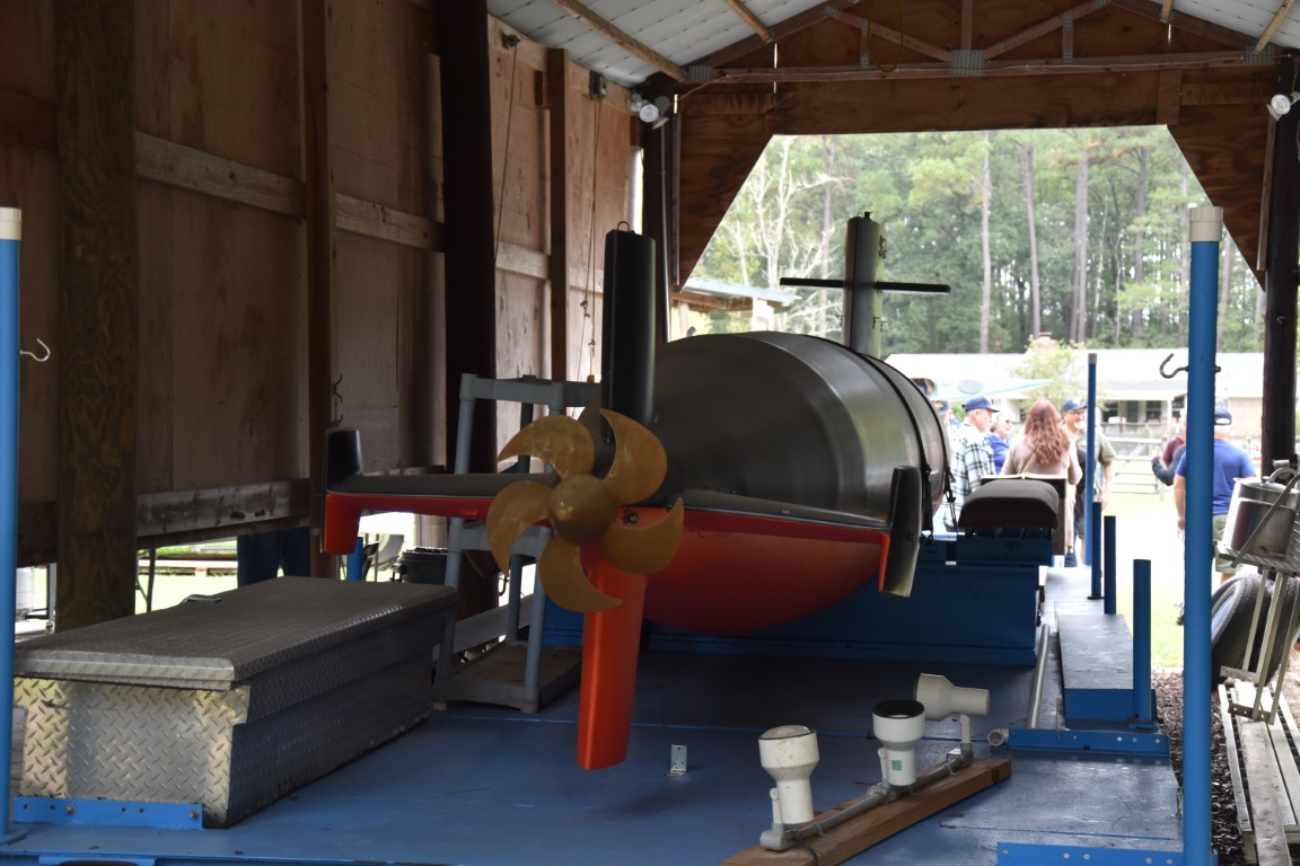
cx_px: 650
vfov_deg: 22.6
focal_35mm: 60
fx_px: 2166
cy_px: 433
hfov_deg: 33.4
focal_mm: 40
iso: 400
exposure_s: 1/100
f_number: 4.8
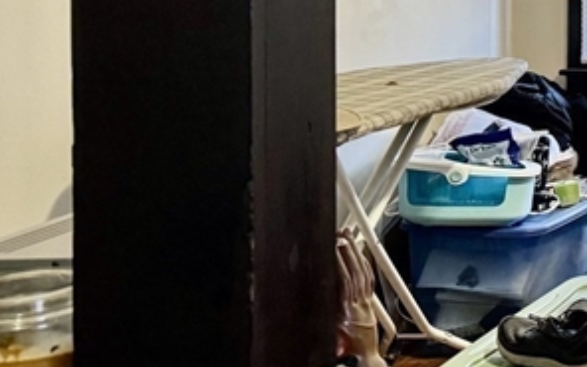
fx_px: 1408
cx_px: 1009
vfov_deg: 14.4
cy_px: -61
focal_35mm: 88
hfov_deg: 18.9
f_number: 1.78
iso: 320
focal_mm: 6.76
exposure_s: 1/60
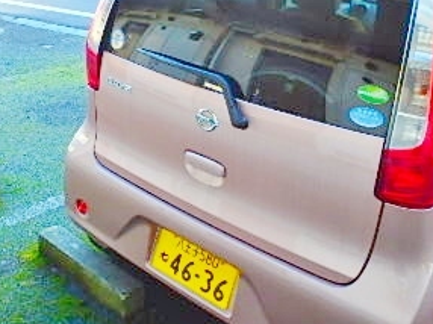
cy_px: 106
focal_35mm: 47
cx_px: 107
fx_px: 587
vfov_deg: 30.6
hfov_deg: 39.4
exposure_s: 1/80
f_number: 3.5
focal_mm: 3.7
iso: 125
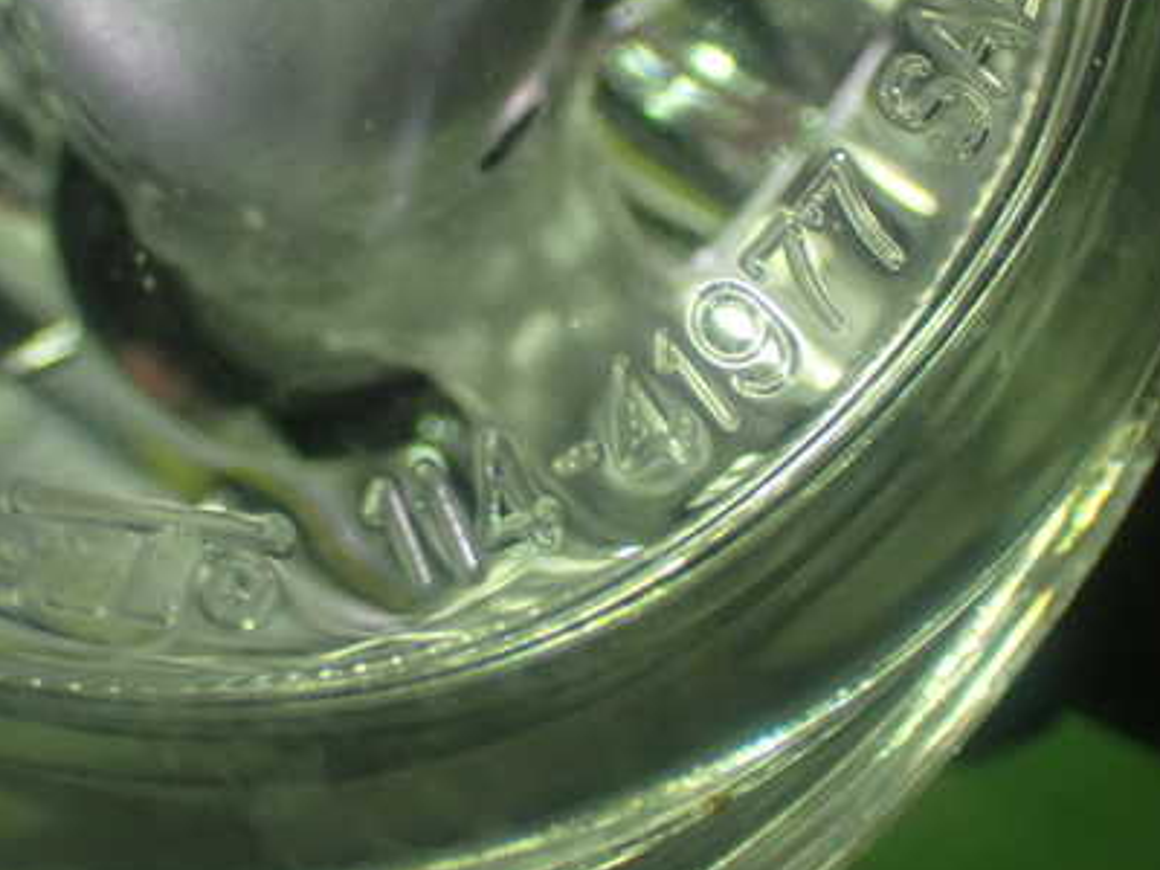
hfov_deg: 24.1
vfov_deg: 18.2
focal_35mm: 81
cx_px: 493
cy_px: 354
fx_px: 2714
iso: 800
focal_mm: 9.65
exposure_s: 1/50
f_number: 3.3
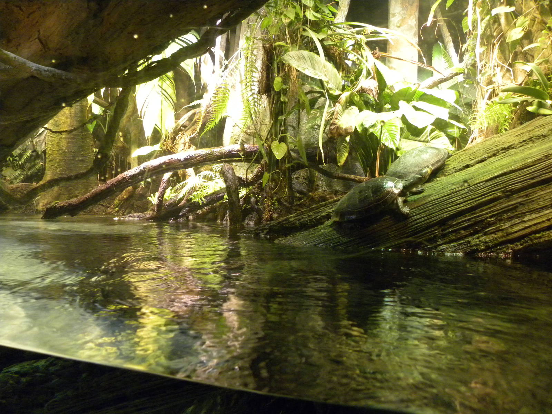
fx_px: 415
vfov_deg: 53.1
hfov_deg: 67.3
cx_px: 276
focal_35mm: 26
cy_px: 207
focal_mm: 4.6
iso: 400
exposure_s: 1/42.4
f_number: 2.8
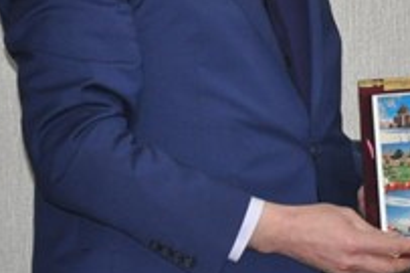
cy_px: 8
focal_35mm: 337
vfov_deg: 4.1
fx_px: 3835
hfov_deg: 6.1
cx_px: 559
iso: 1250
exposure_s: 1/60
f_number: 5.3
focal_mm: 70
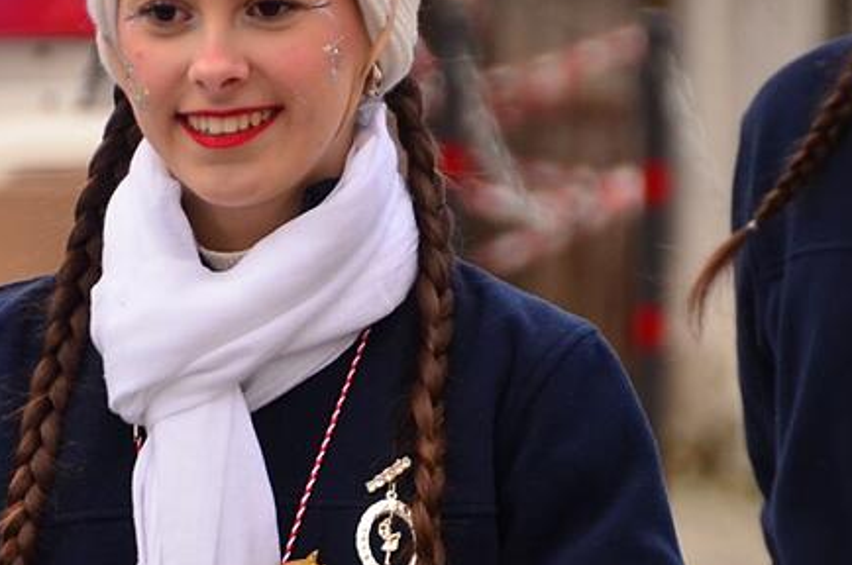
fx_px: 23797
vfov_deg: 1.4
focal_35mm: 1007
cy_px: 420
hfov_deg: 2.1
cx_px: 330
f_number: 6.3
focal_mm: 270
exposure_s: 1/400
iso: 400
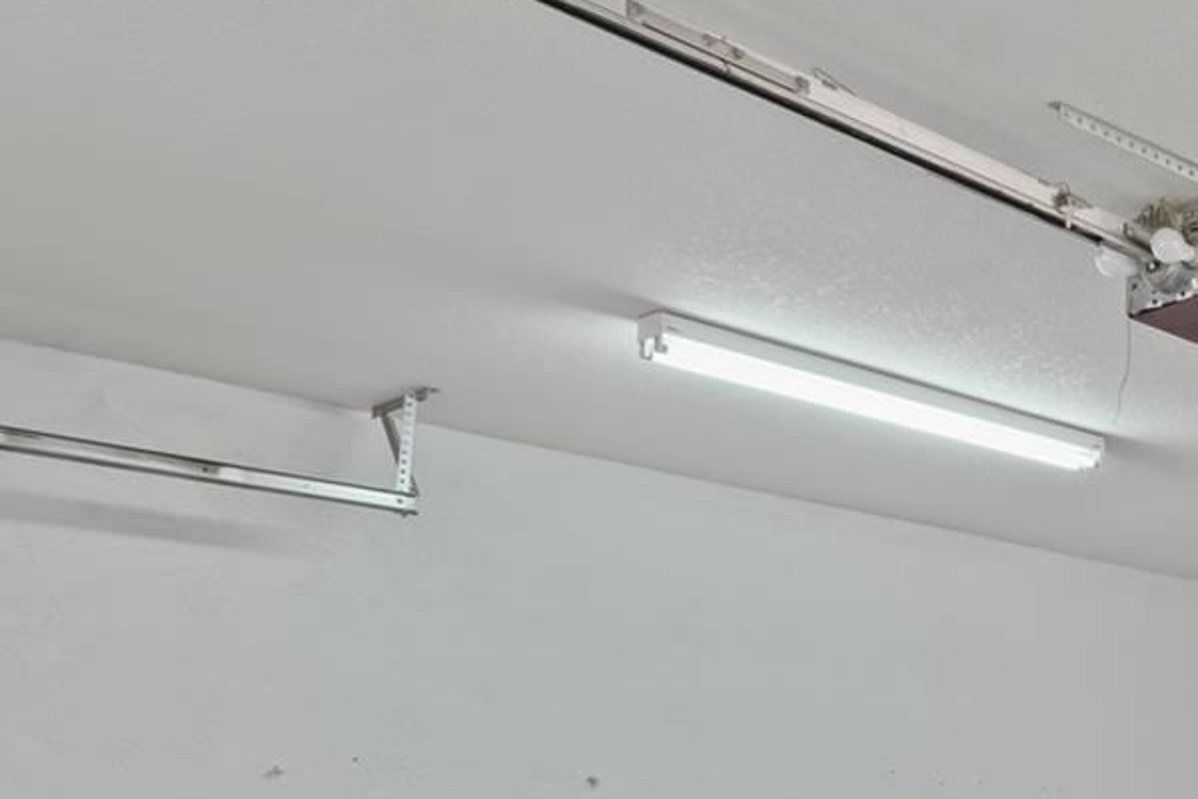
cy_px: 797
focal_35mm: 40
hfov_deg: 34.9
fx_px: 1331
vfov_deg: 31.0
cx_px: 1533
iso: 250
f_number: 9
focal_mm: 10
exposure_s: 1/10
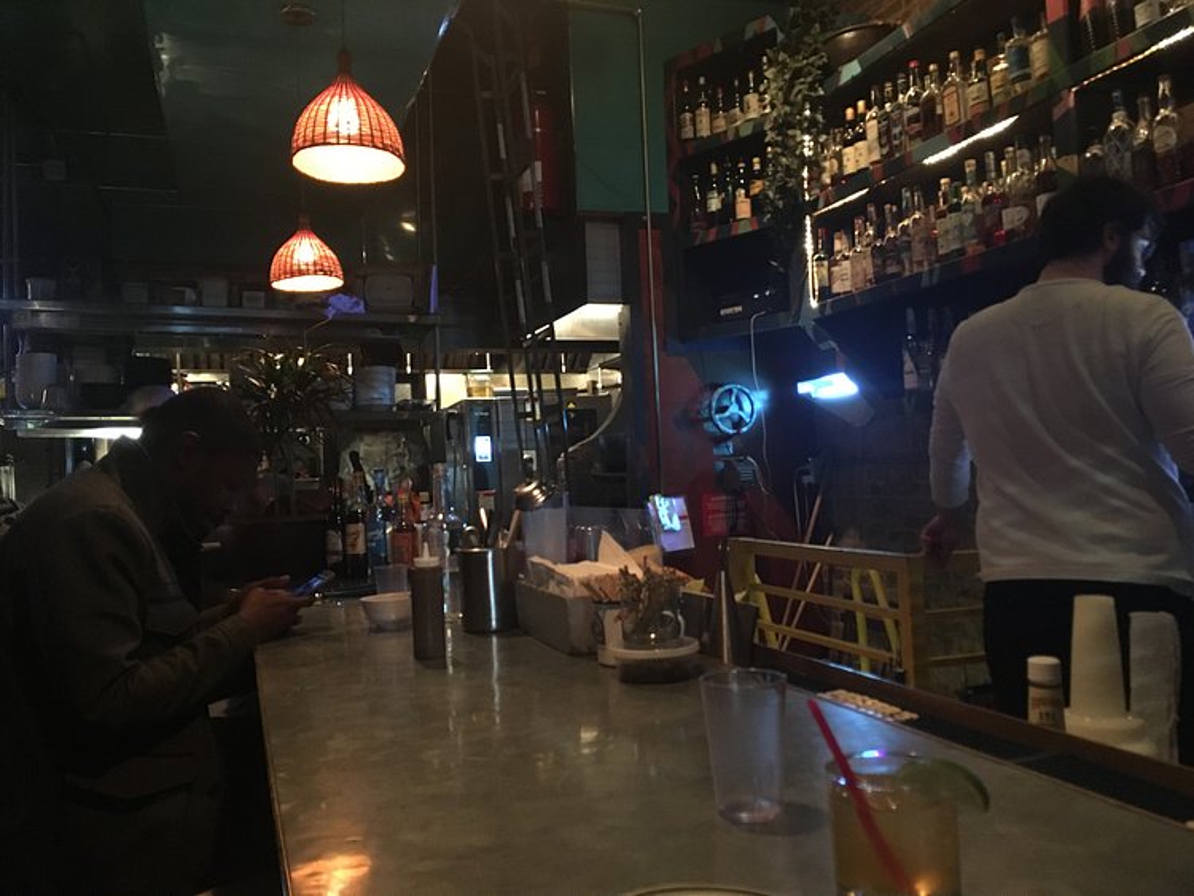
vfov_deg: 48.3
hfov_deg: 61.6
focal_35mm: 29
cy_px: 448
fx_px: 1001
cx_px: 597
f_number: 2.2
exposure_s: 1/15
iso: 500
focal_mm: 4.15
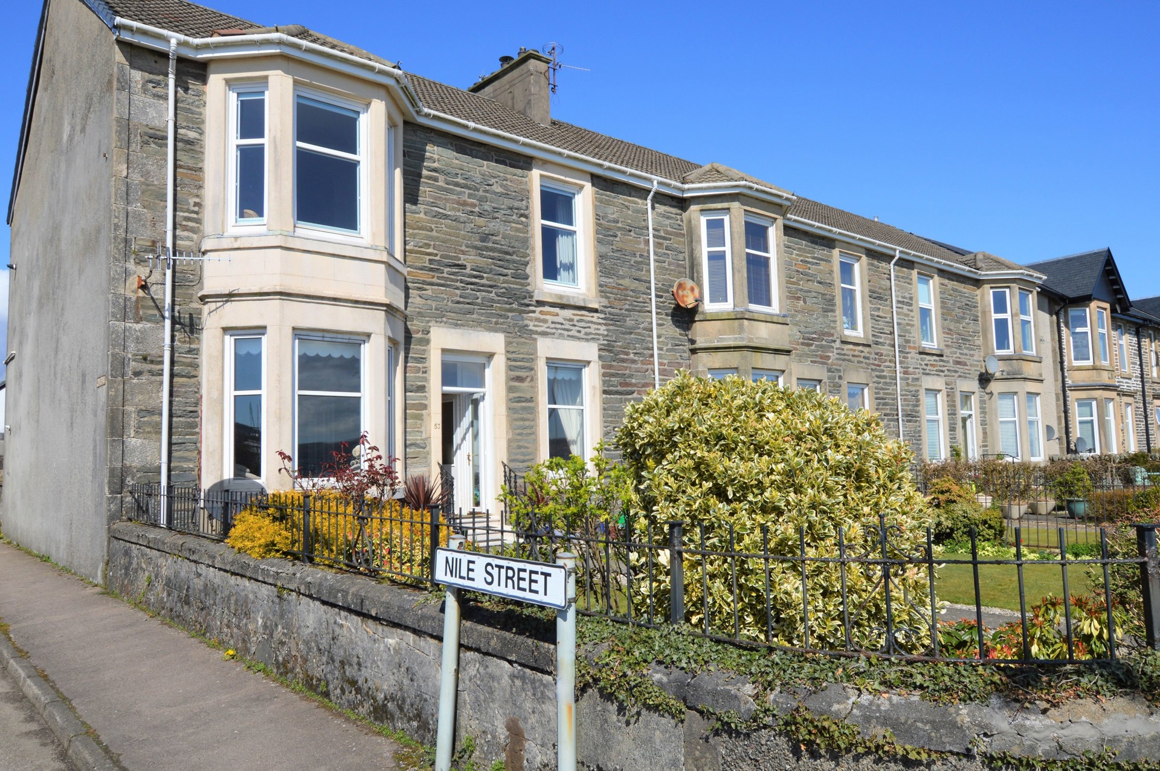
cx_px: 580
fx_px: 724
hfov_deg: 77.4
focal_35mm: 22
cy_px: 386
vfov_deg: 56.0
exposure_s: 1/320
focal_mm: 15
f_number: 9
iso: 100
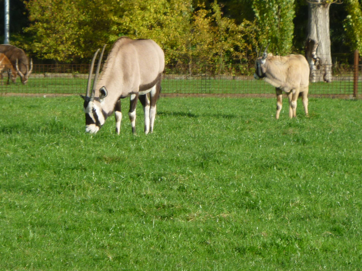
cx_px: 181
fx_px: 4089
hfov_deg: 5.1
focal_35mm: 391
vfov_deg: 3.8
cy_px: 136
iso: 80
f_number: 5.9
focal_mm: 36
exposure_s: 1/160
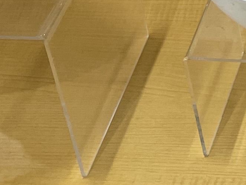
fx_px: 1123
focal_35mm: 158
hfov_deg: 11.5
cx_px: 457
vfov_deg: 8.9
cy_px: -189
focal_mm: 4.2
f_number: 1.6
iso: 80
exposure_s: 1/100
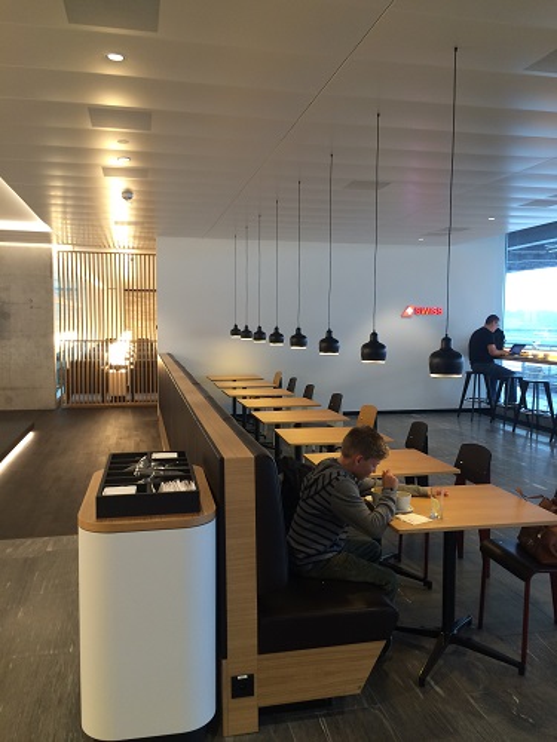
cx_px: 278
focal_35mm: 29
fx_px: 622
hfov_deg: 48.2
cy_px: 371
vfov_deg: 61.7
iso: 125
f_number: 2.2
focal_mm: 4.15
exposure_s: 1/33
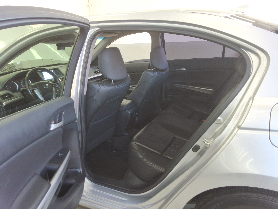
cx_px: 139
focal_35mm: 28
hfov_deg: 63.4
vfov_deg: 49.7
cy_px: 104
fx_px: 225
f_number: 1.9
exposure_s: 1/60
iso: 42
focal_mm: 2.91
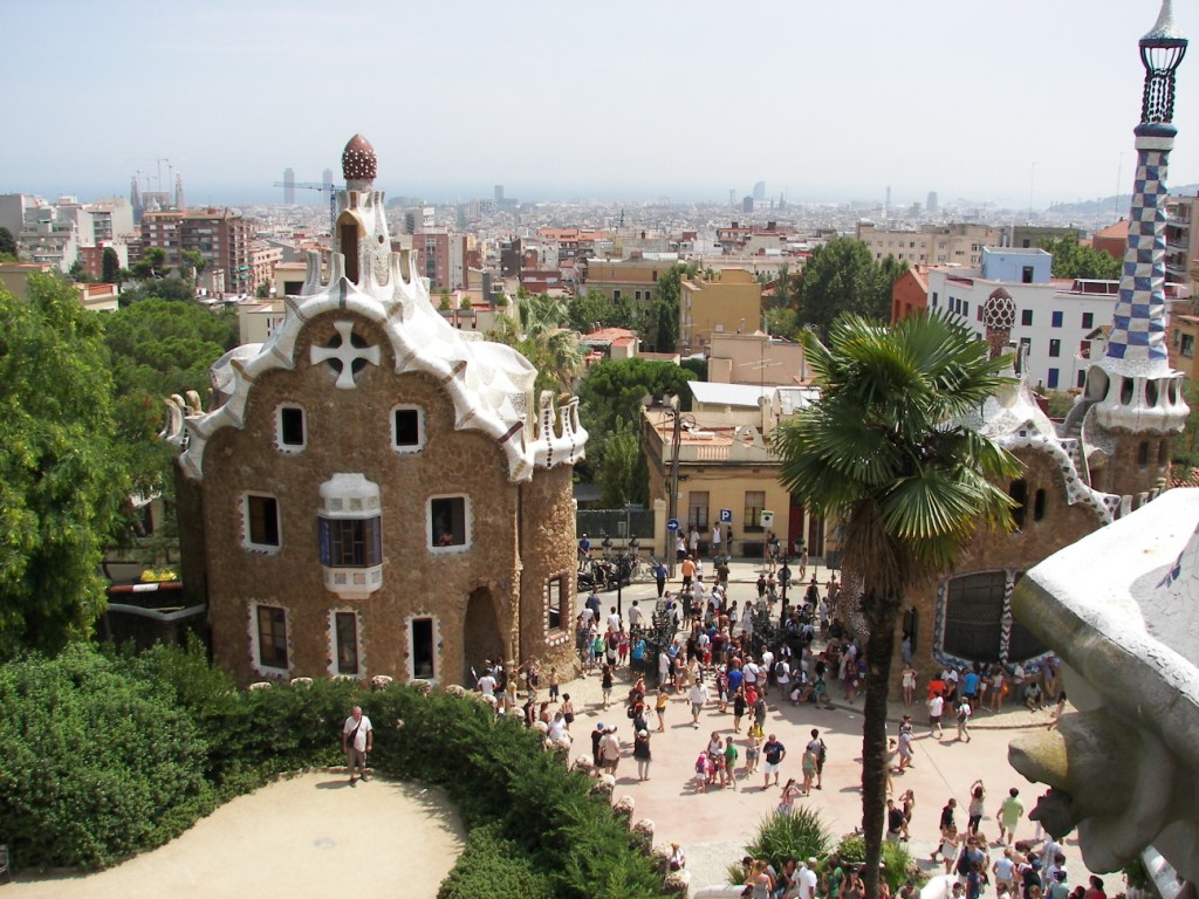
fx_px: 1247
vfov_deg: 39.7
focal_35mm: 36
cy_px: 450
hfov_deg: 51.4
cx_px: 600
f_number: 4
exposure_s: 1/500
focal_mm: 6
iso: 50
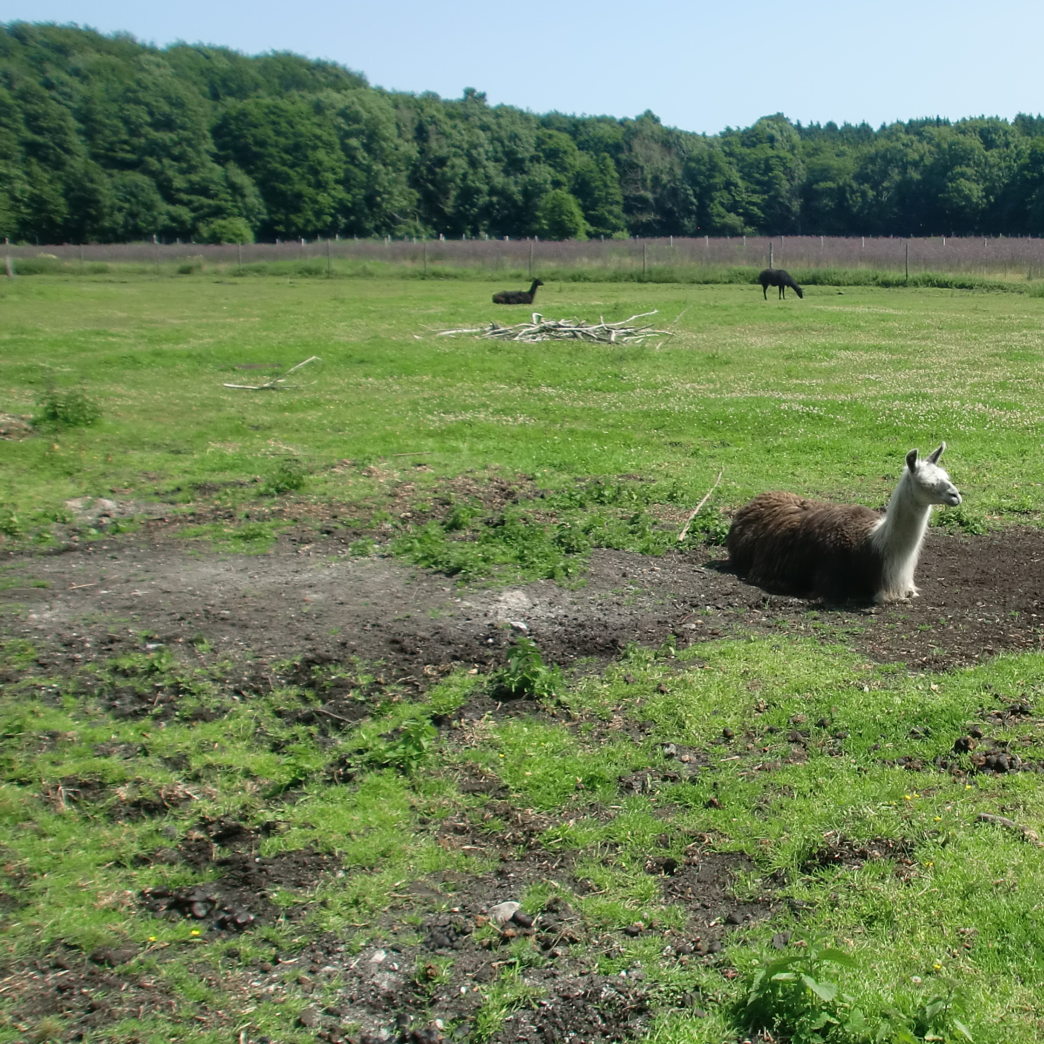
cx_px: 815
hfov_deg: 39.5
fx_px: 1399
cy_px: 581
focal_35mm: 41
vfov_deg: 40.9
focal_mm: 4.65
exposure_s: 1/160
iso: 64
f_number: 7.8
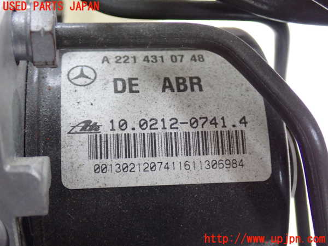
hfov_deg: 35.5
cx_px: 164
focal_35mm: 54
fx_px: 512
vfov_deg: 27.0
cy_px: 123
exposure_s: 1/40
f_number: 3.3
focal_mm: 9.65
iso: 800
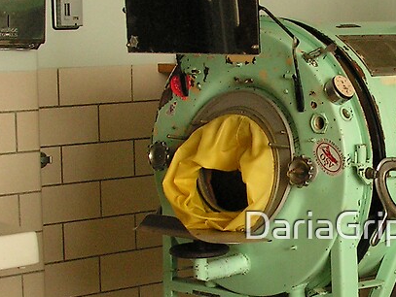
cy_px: 220
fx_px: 1237
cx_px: 341
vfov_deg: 13.7
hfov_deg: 18.0
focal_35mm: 108
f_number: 4.8
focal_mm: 7.4
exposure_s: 1/30
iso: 200
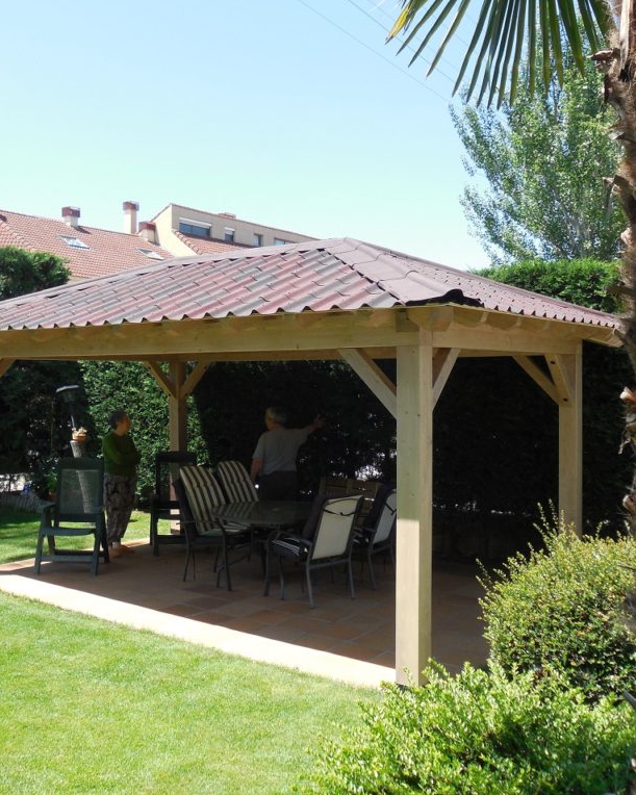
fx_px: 800
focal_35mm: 34
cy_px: 398
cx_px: 309
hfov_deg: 43.3
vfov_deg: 52.9
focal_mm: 4.6
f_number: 3.5
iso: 125
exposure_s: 1/400
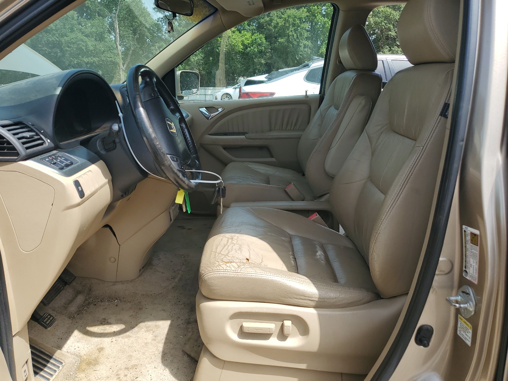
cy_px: 190
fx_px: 382
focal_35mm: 26
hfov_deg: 67.3
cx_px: 254
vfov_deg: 53.1
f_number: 1.5
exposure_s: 1/1429
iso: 50
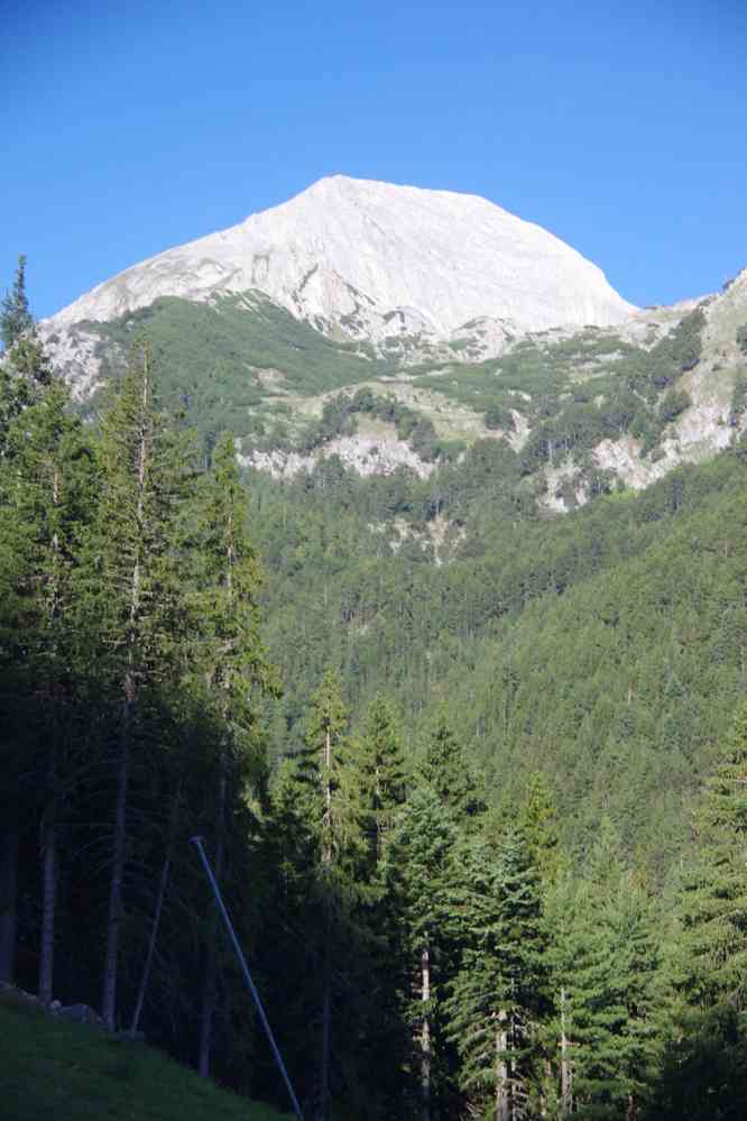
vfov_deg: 24.6
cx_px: 374
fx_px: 2568
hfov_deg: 16.6
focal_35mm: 82
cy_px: 560
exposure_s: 1/250
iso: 400
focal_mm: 55
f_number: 4.5
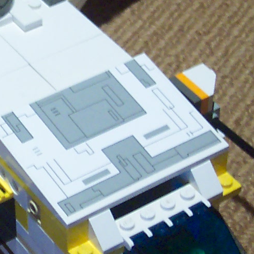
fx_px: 1179
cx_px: 27
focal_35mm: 142
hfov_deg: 12.2
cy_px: 156
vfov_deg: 12.3
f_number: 2.8
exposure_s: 1/15
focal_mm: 8
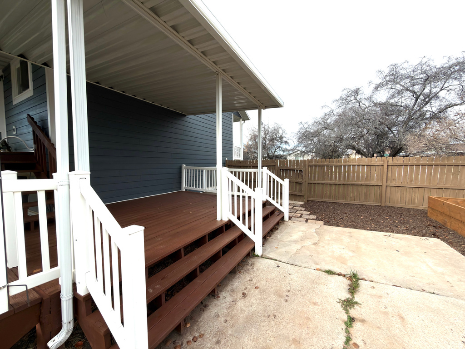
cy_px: 174
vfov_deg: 85.7
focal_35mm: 14
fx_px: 188
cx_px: 232
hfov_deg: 102.1
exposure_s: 1/500
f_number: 2.2
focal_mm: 2.22
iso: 16
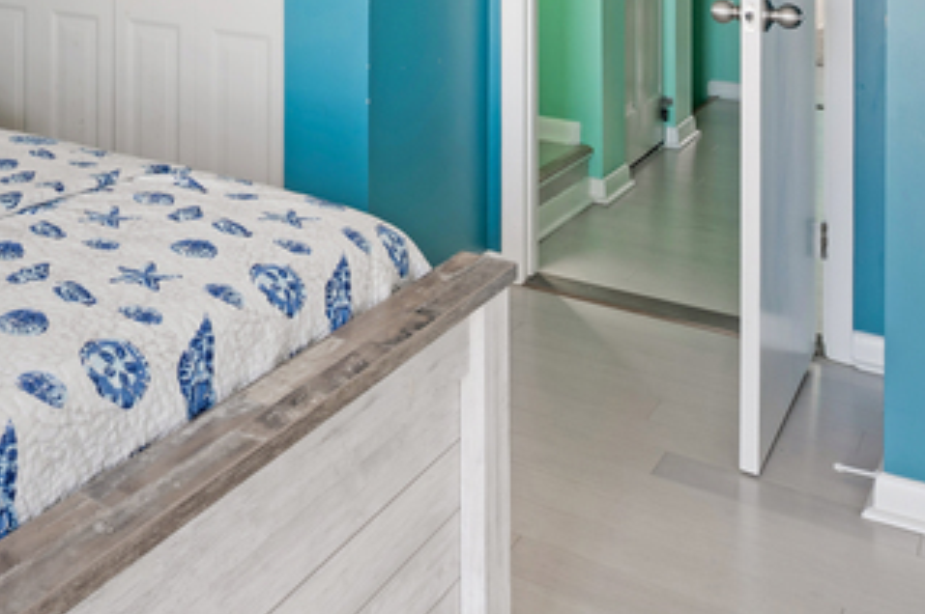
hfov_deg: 40.9
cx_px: 125
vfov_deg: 26.5
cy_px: -120
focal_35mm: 45
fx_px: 1155
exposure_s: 1/20
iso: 320
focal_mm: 14
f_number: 8
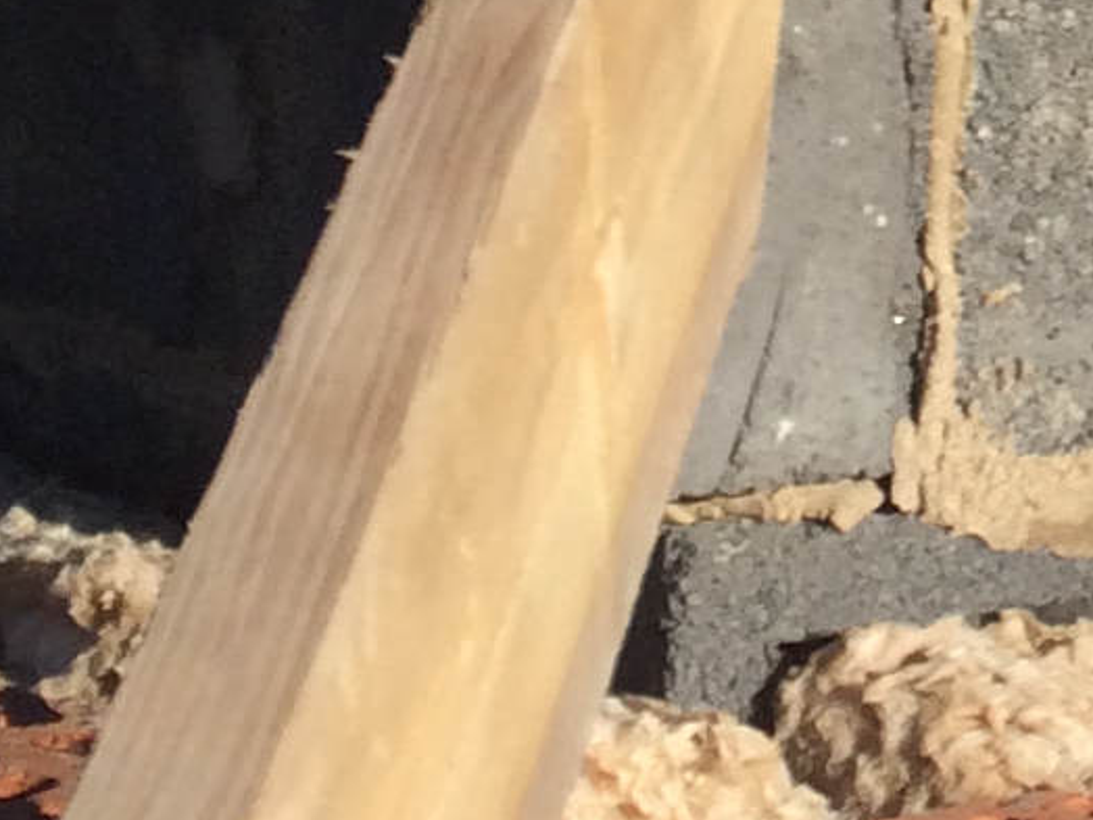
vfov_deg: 7.5
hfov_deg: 10.0
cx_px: 1913
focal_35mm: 187
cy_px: -1012
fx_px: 5905
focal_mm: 4.12
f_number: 2.2
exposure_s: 1/1786
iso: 32
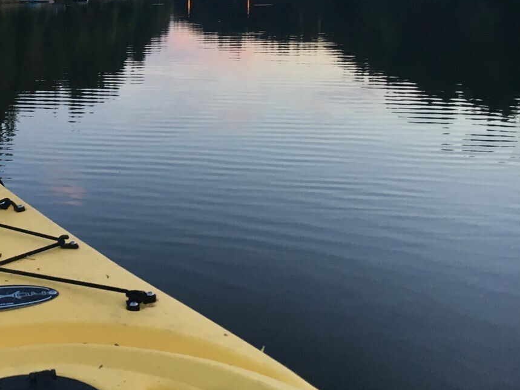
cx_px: 44
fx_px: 811
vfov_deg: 26.7
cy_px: 95
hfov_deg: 33.5
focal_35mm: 54
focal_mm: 4.15
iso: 50
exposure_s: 1/30
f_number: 2.2
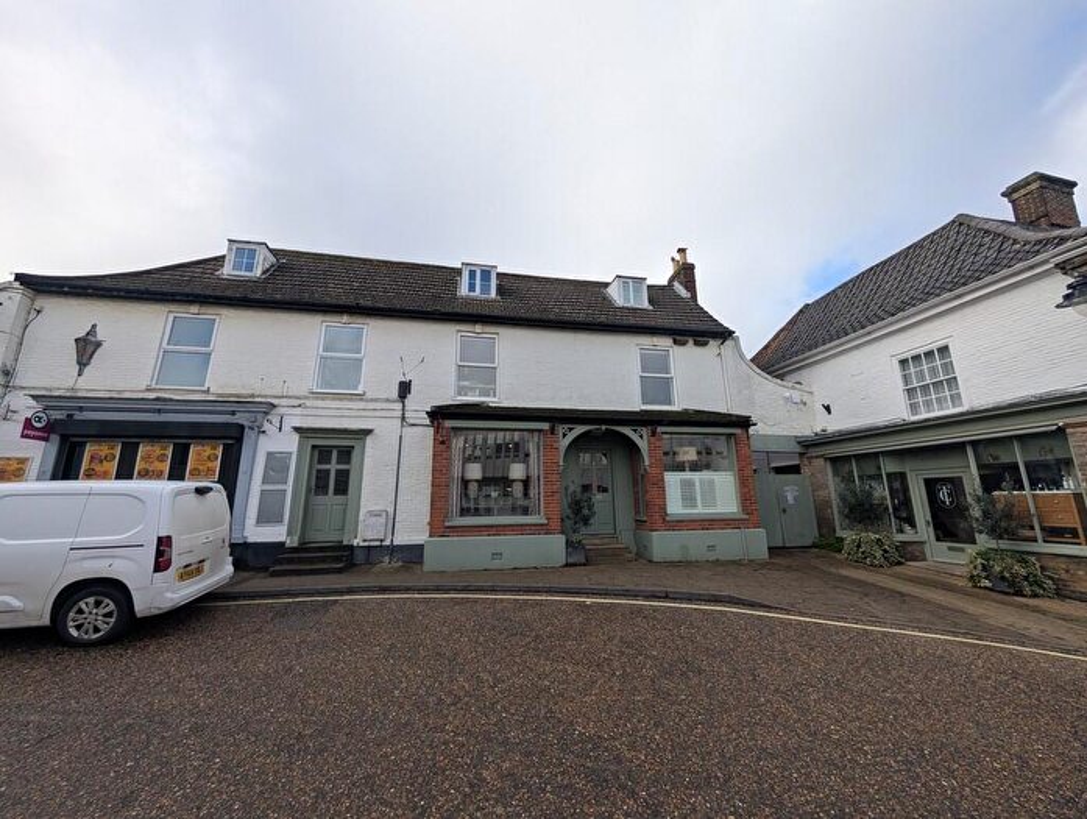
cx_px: 544
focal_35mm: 12
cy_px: 410
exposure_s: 1/1330
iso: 55
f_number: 1.7
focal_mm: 2.02
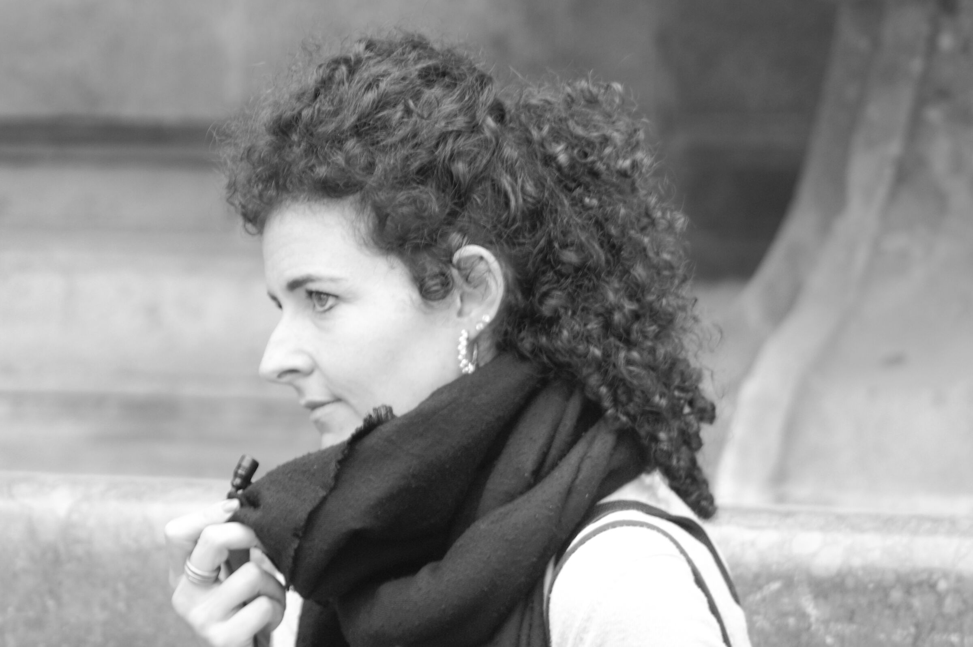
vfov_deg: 6.8
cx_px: 486
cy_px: 324
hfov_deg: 10.2
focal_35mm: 202
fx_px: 5468
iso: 200
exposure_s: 1/60
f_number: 4.5
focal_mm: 135
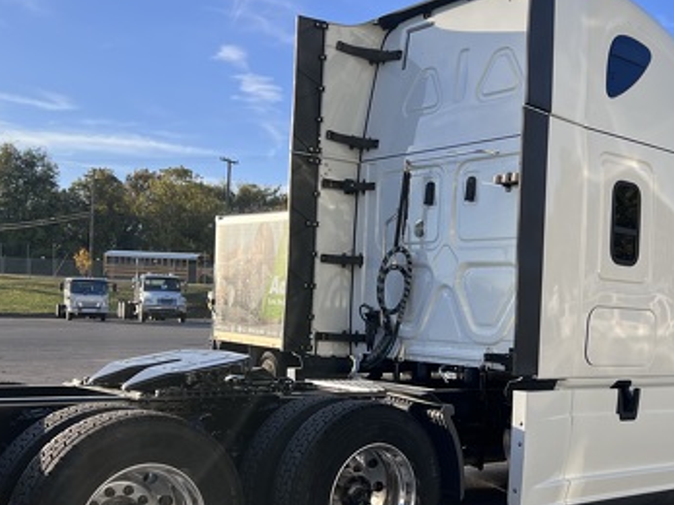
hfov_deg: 42.0
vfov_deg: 32.0
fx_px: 876
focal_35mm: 45
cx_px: 390
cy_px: 319
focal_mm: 5.7
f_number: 1.5
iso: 50
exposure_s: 1/2165
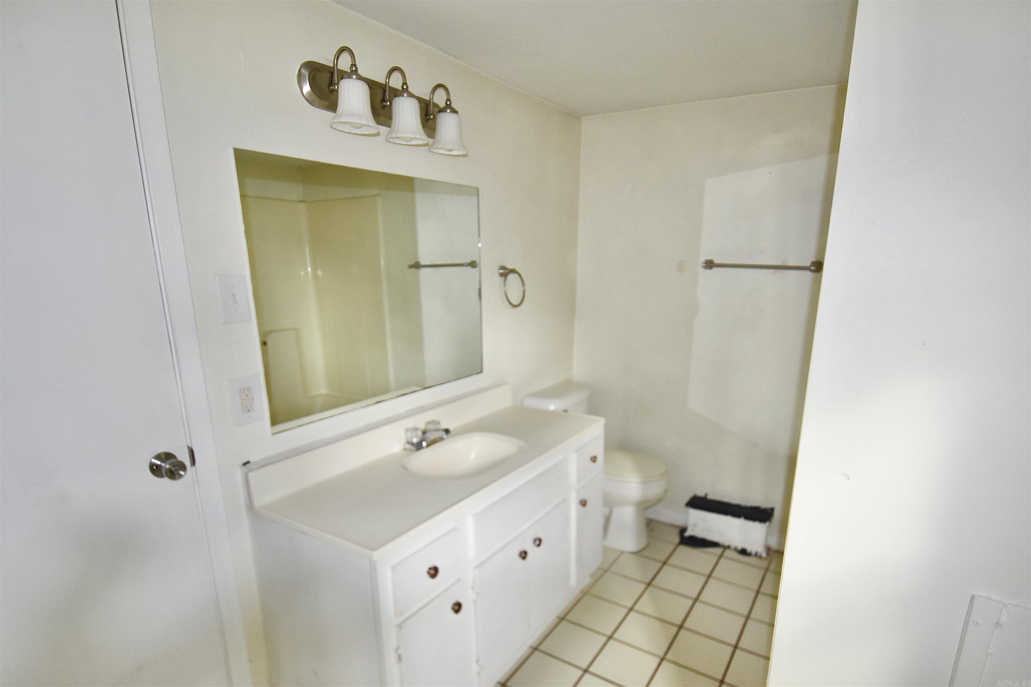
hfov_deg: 85.4
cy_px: 344
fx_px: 558
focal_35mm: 20
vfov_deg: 63.2
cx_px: 516
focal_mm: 13
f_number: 5.6
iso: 800
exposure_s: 1/125
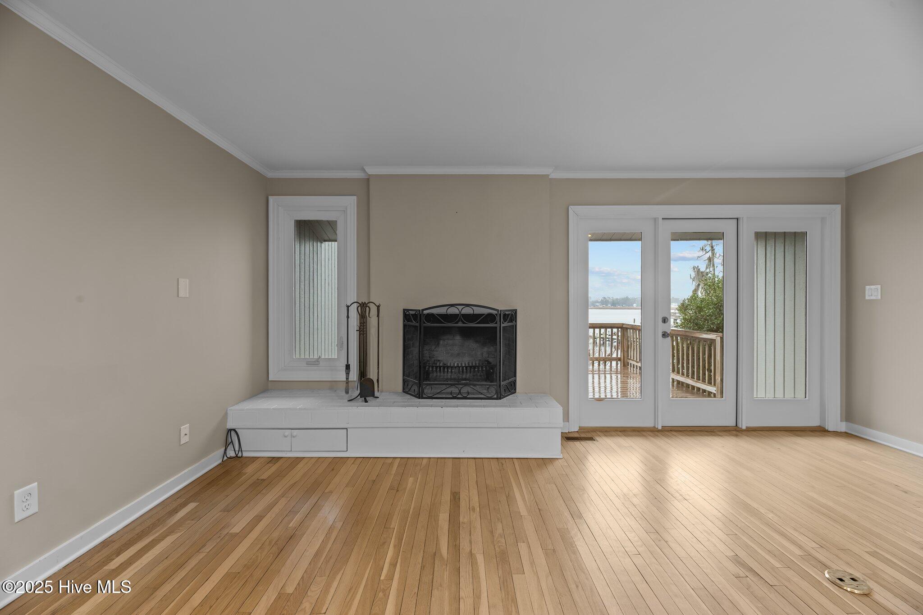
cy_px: 308
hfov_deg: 104.3
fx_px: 359
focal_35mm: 14
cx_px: 462
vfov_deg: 81.2
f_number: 9
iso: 400
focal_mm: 14
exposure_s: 1.3
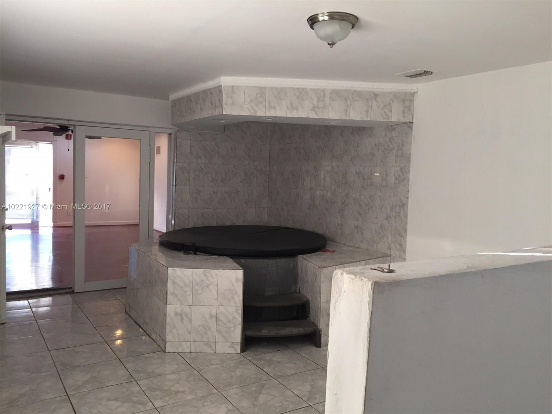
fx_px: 462
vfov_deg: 48.2
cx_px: 276
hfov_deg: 61.7
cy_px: 207
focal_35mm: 29
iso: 100
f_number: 2.2
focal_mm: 4.15
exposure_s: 1/30
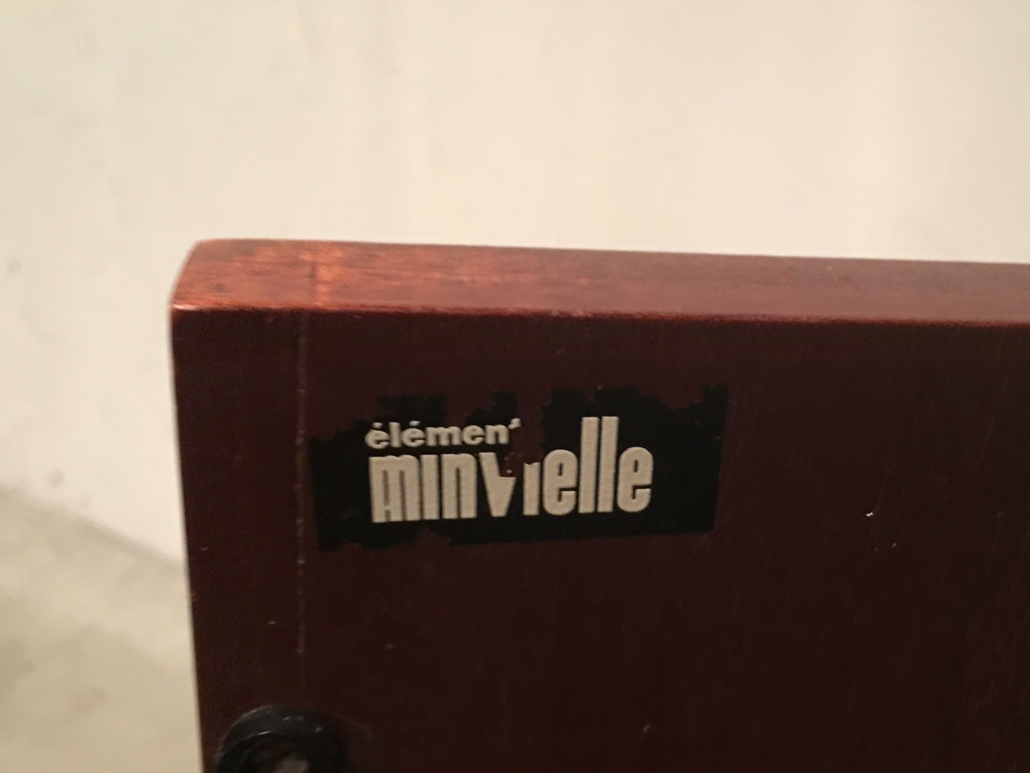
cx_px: 566
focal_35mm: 38
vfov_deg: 37.6
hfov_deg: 48.9
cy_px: 470
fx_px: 1131
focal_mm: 4.15
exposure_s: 1/4
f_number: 2.2
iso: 125
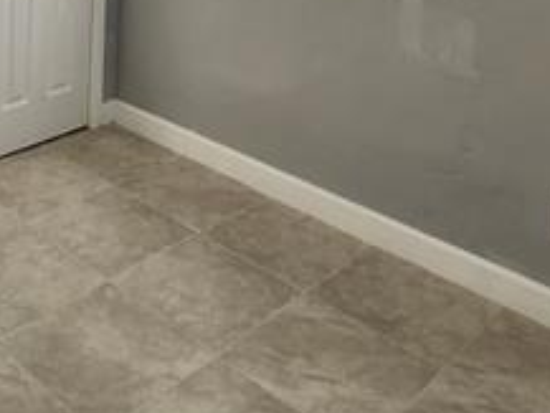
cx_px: 119
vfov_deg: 23.8
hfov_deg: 38.3
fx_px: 763
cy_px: -210
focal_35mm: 48
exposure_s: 1/120
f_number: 2.2
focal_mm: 1.74
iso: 64
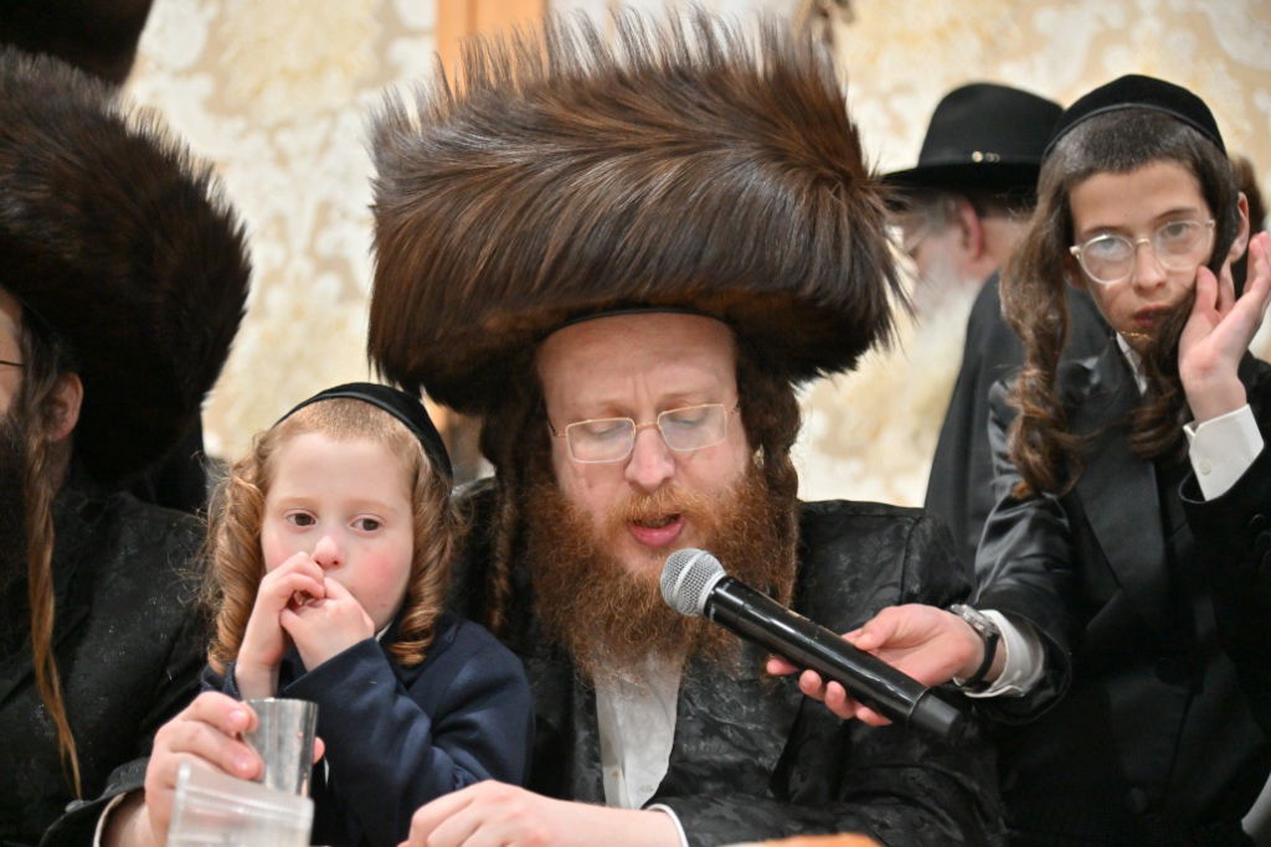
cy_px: 424
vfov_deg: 16.1
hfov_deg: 23.9
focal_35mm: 85
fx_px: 3001
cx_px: 636
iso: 2500
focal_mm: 85
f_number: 4
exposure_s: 1/320
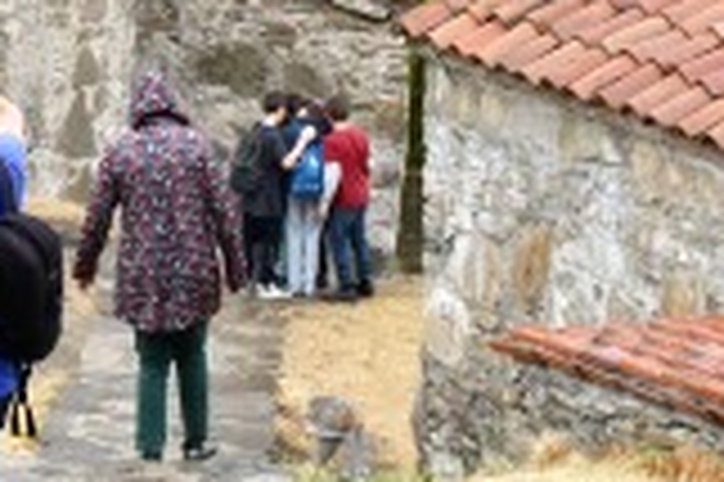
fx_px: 3935
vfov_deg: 6.9
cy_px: -151
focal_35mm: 196
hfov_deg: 10.4
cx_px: 27
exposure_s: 1/400
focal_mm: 35
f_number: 7.1
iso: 200
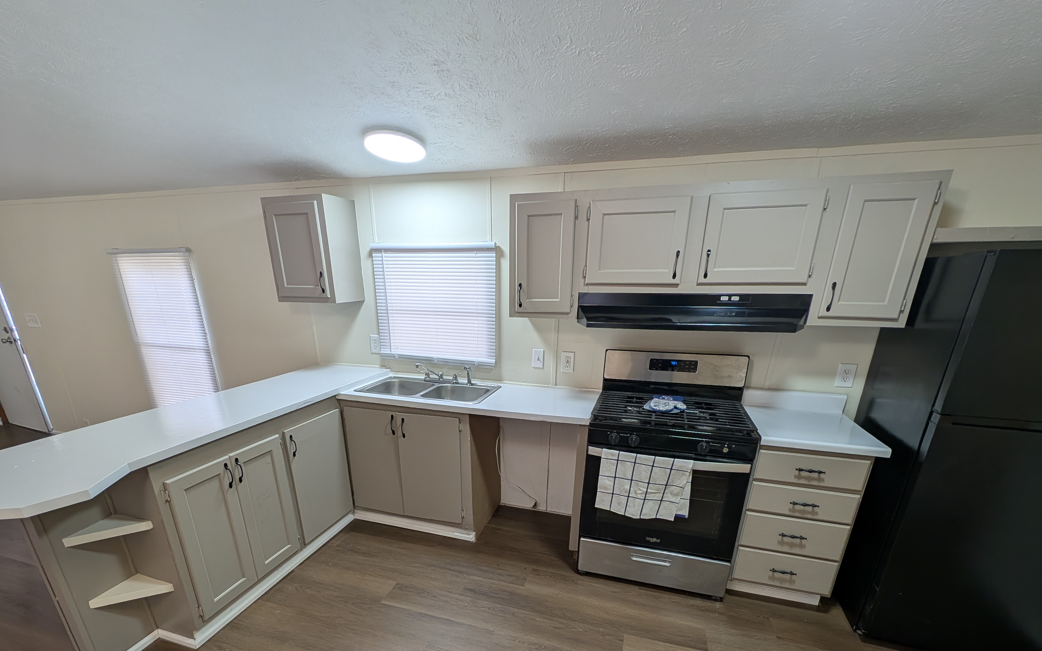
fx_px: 426
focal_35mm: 15
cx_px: 496
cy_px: 453
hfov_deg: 101.4
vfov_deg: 71.7
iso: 53
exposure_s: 1/40
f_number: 1.95
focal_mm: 2.23
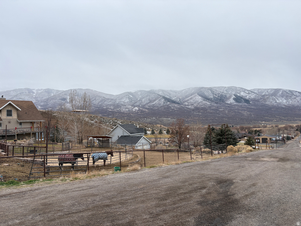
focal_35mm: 26
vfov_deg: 53.1
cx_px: 150
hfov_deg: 67.3
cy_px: 113
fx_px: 226
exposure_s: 1/861
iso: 50
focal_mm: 5.96
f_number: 1.6
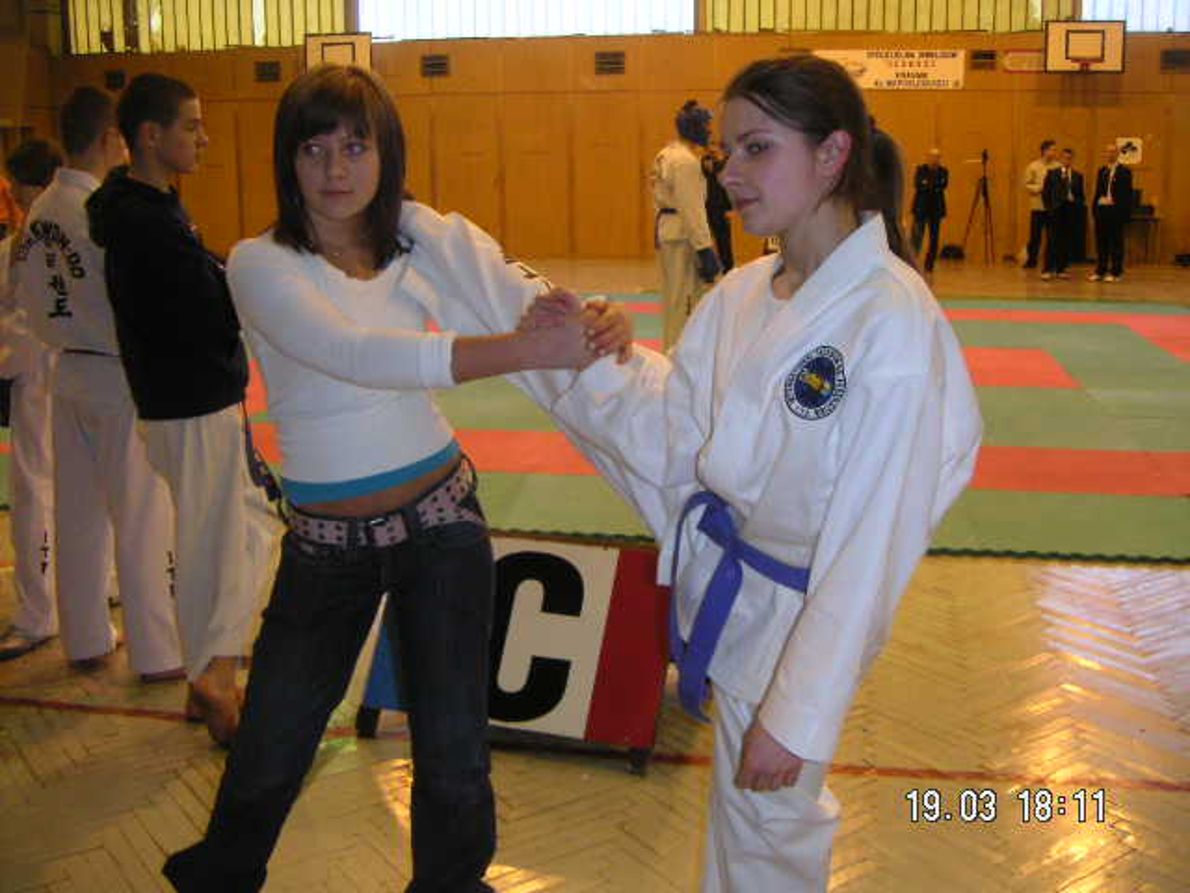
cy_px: 446
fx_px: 1272
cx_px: 595
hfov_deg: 50.1
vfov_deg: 38.7
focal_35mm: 37
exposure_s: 1/45
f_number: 2.8
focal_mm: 4.8
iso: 200
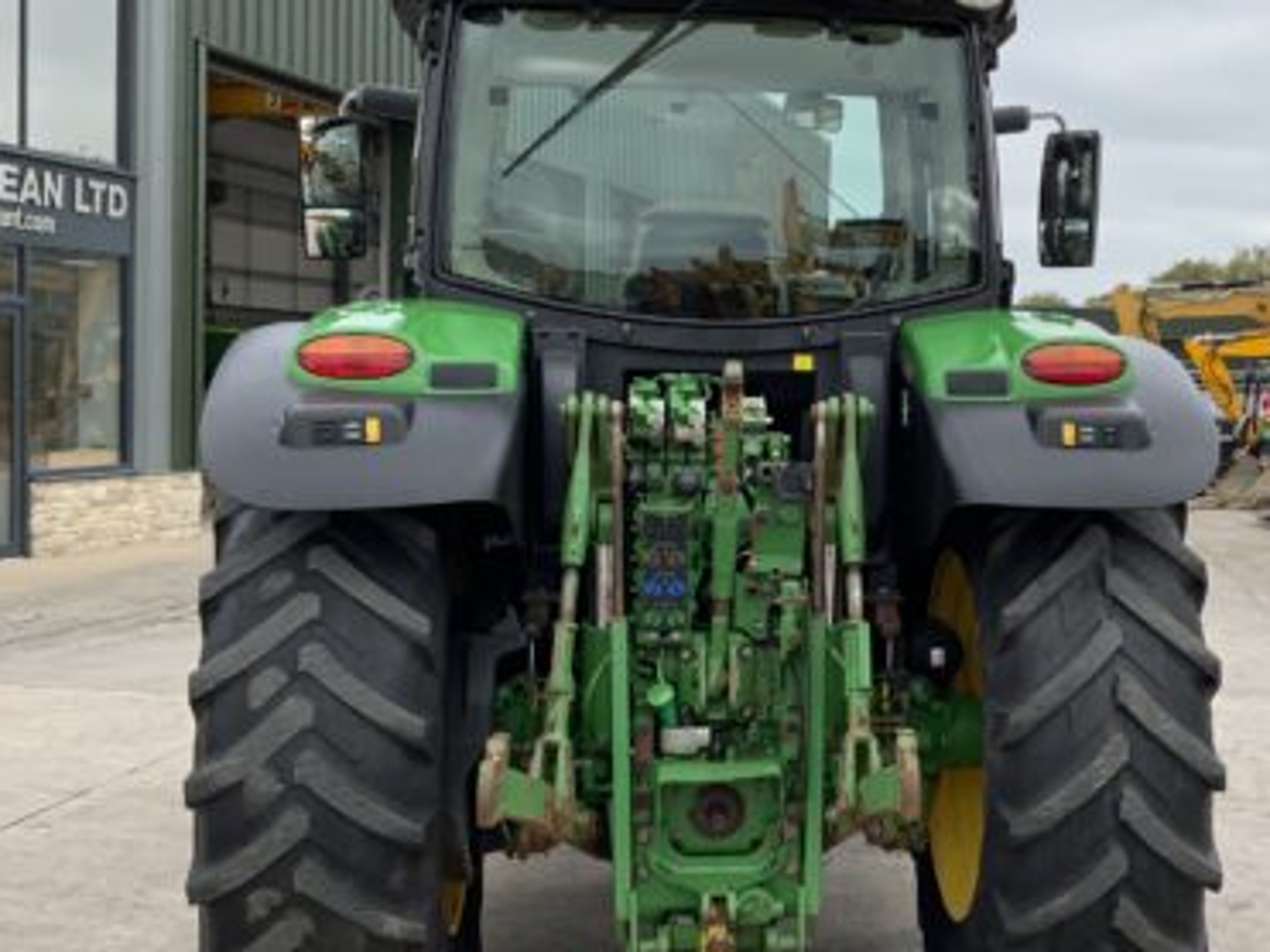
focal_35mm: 50
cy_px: 486
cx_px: 846
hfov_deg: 37.8
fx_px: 1834
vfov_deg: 29.1
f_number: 1.8
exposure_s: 1/606
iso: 16
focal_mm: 3
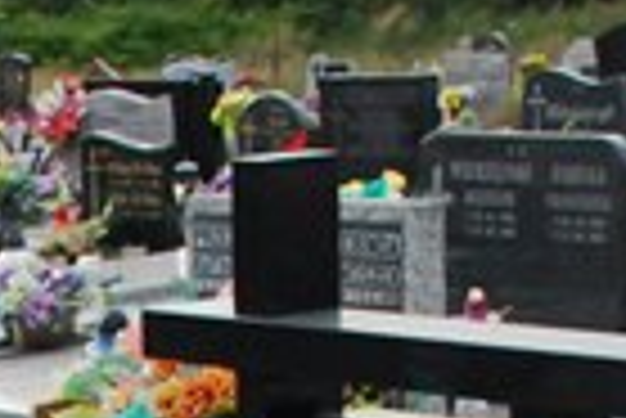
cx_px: -306
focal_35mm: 207
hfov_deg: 9.6
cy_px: 1043
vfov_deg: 6.3
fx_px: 3603
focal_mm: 24
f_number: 8
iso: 800
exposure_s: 1/125
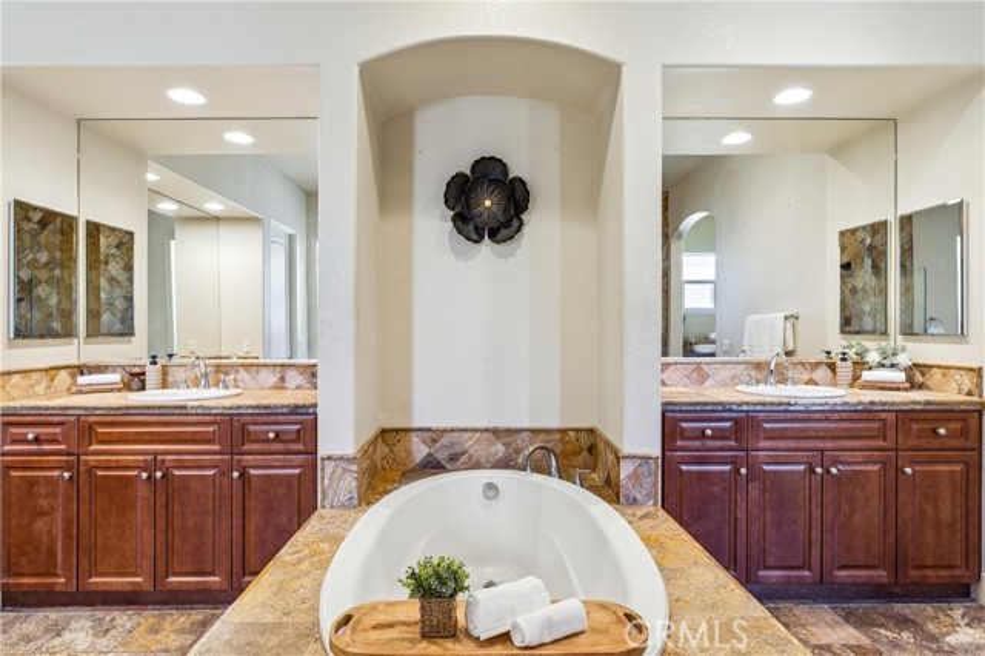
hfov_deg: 85.5
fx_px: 533
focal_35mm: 20
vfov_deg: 63.2
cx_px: 492
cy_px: 328
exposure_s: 3.2
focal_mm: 19.5
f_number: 13
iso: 100
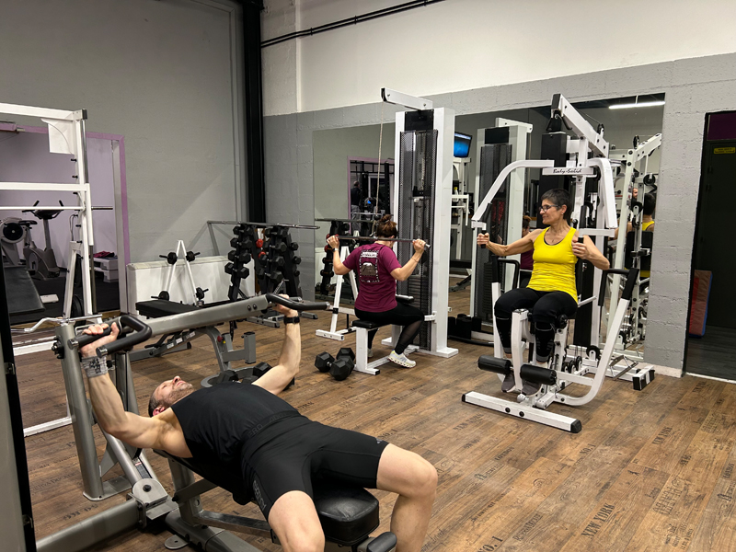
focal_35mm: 26
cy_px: 276
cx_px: 368
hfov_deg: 67.3
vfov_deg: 53.1
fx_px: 553
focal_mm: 5.7
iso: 100
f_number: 1.5
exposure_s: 1/50
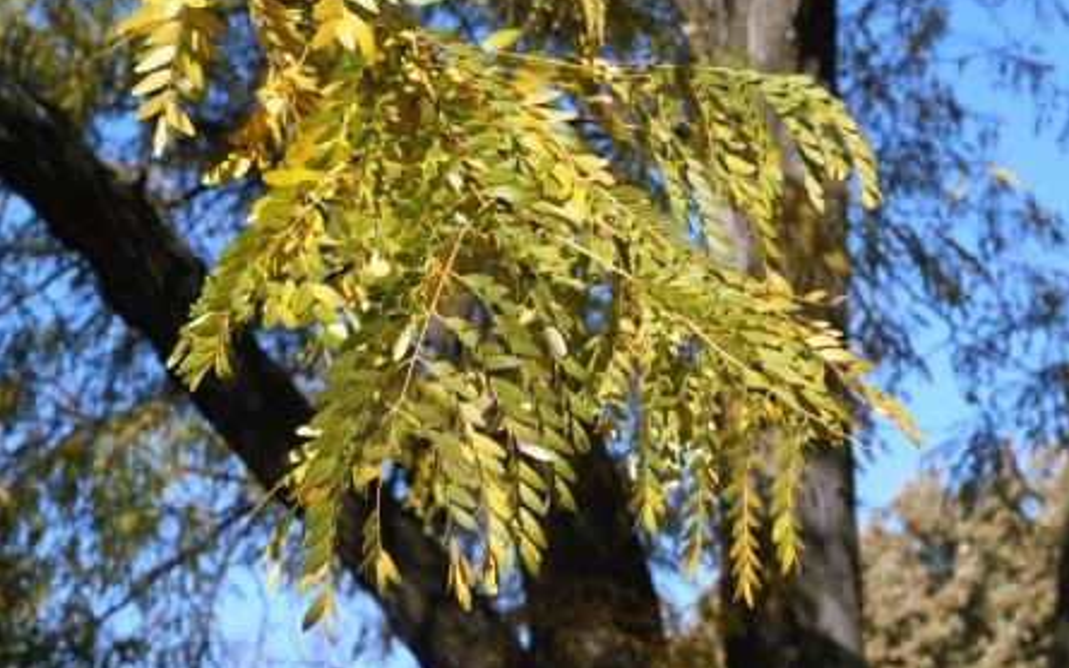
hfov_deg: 17.4
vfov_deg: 10.9
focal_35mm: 120
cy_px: 327
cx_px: 536
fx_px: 3496
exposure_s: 1/800
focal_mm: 78
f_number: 14
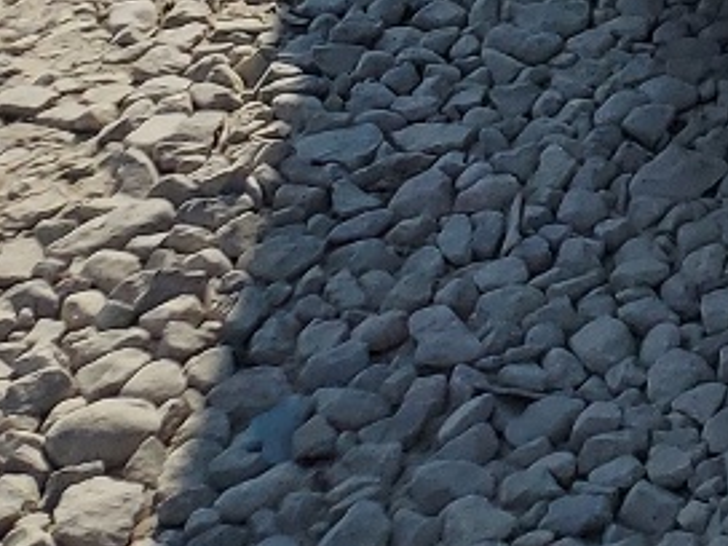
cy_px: -1017
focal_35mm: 153
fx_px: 3218
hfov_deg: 10.8
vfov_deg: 8.4
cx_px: 1793
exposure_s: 1/5000
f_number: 1.5
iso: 50
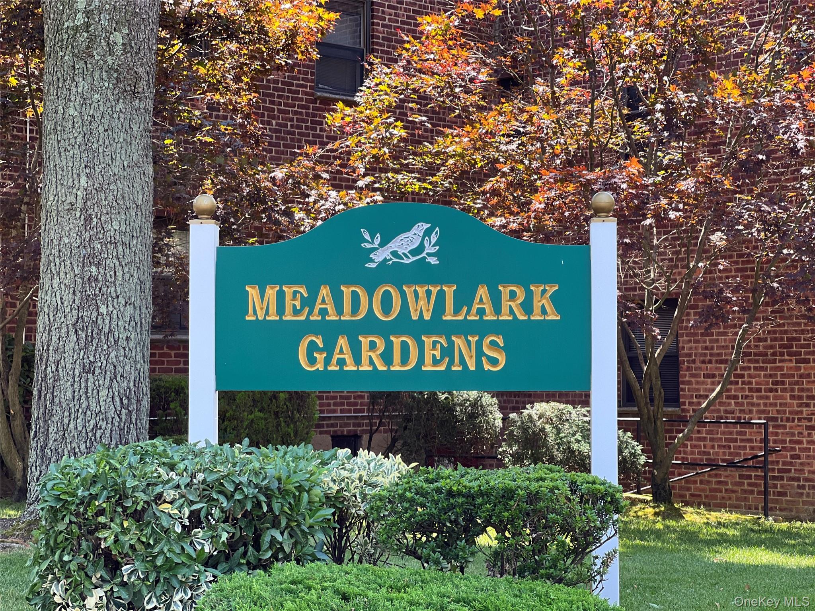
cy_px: 306
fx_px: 1813
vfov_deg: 19.1
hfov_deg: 25.3
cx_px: 408
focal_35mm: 77
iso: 64
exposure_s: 1/121
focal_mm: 9
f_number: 2.8
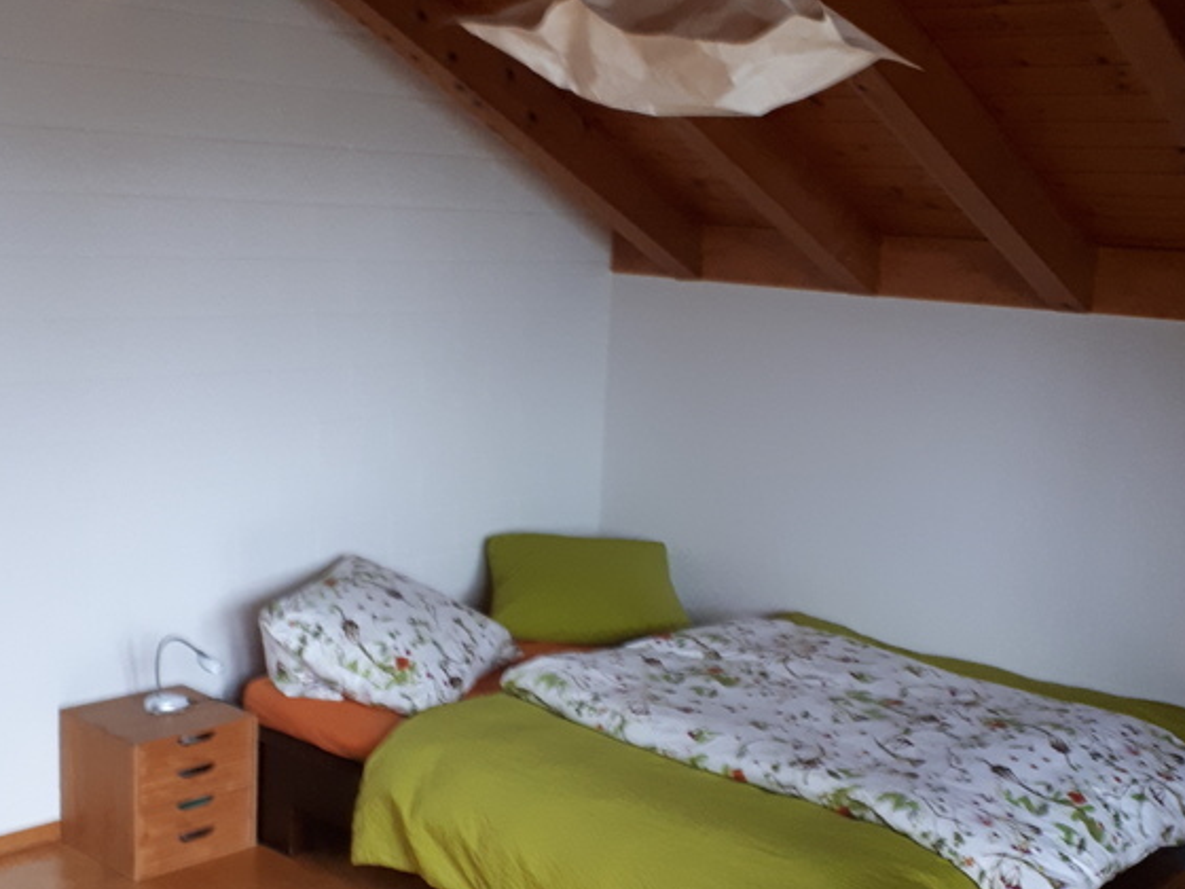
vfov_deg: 38.4
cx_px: 590
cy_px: 565
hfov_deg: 50.1
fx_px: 1267
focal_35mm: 37
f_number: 1.9
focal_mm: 3.6
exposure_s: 1/17
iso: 250
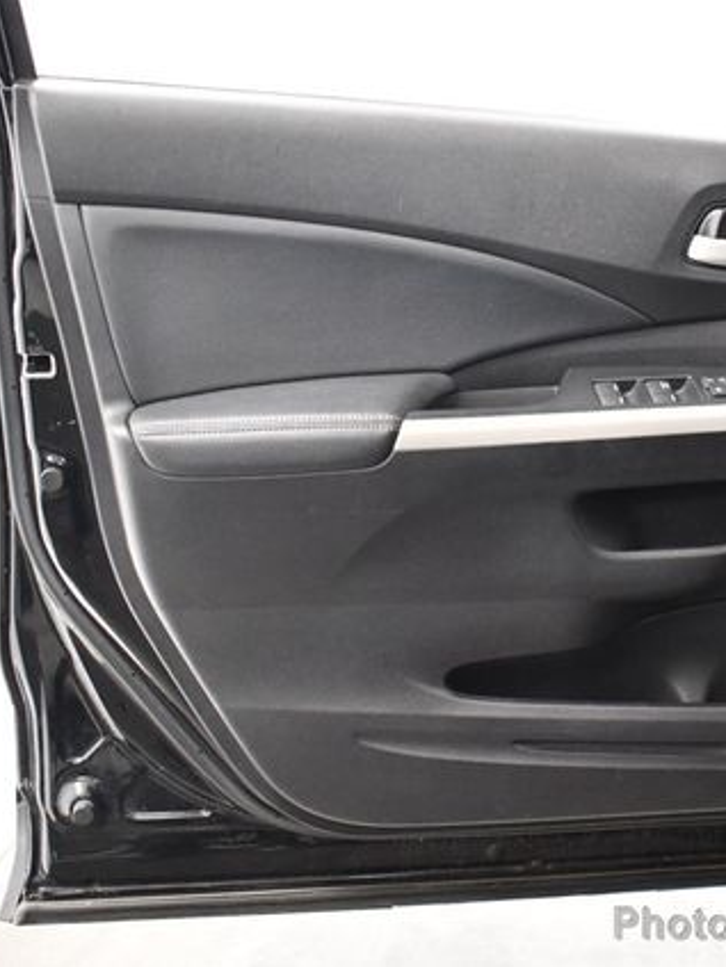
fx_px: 1706
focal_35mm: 61
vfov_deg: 31.7
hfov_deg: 23.6
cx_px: 587
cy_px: 481
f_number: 3.8
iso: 3200
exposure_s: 1/60
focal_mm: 21
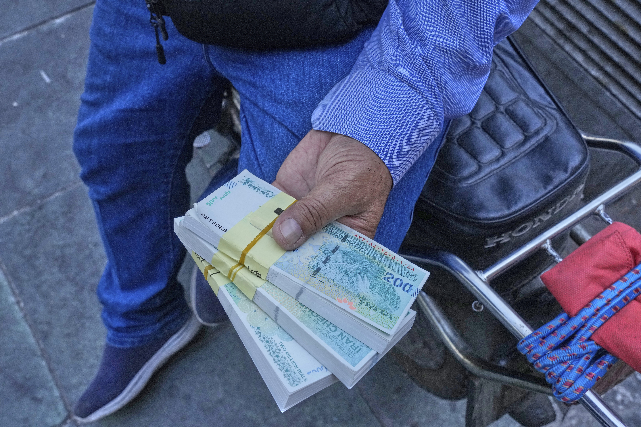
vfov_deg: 38.9
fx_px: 605
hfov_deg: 55.8
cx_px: 320
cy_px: 214
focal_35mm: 34
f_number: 10
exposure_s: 1/1000
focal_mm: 34
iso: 2000
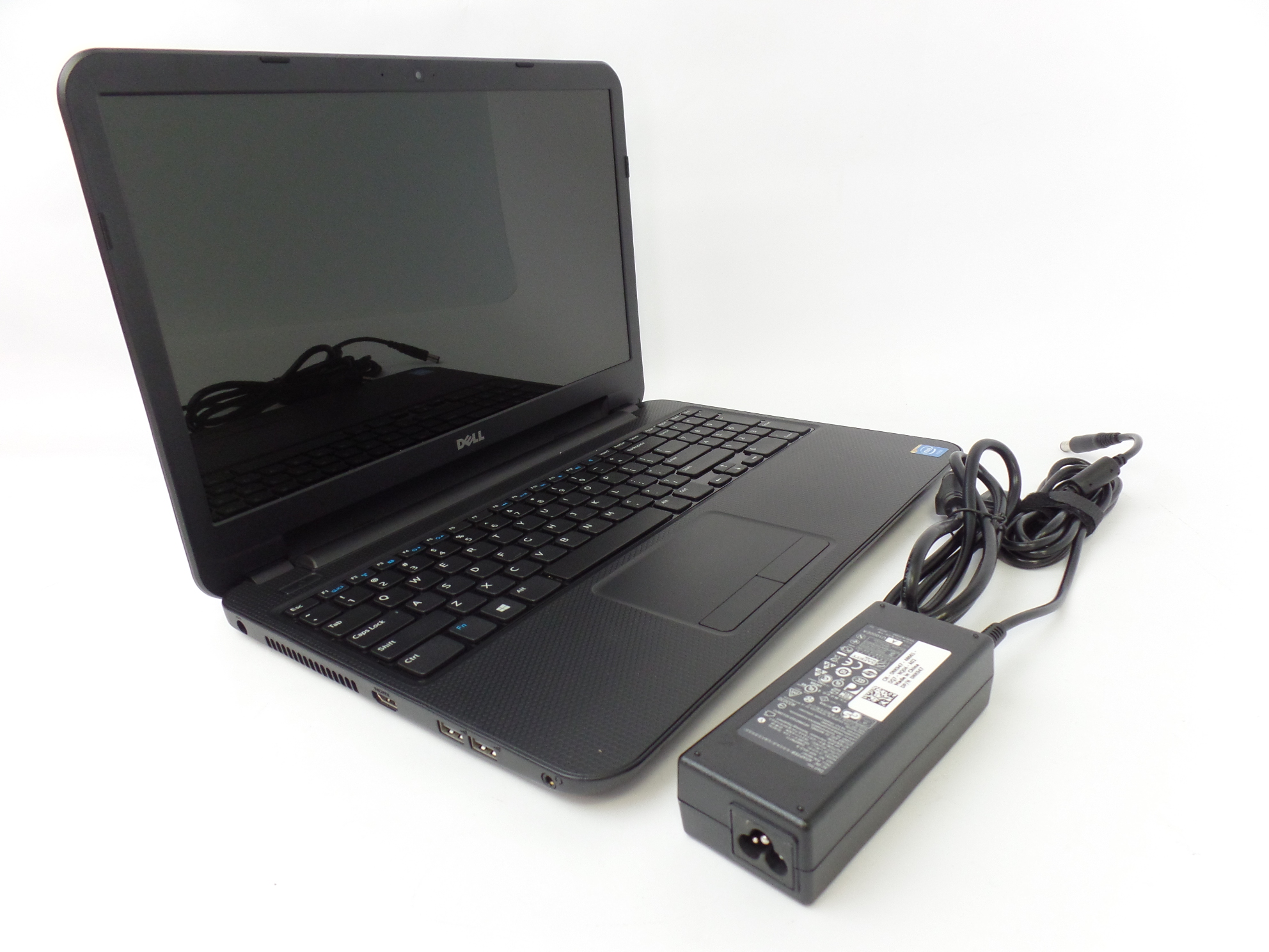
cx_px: 634
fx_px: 843
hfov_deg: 73.9
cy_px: 476
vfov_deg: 58.9
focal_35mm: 23
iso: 240
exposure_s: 1/30
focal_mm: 4.1
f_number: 3.5
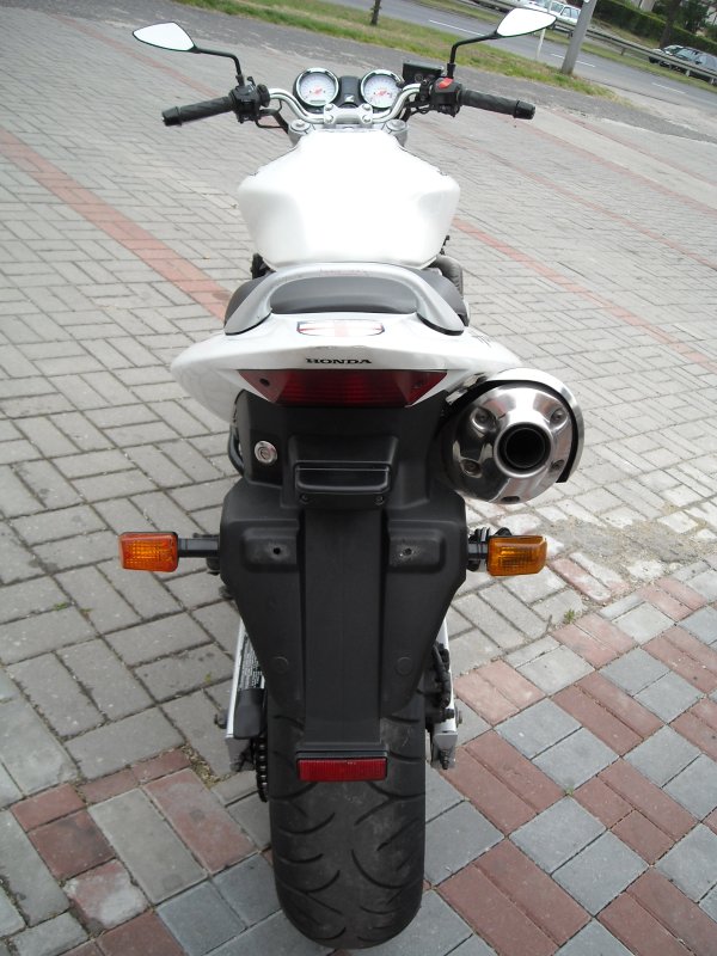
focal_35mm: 35
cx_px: 358
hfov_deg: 40.7
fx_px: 967
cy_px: 478
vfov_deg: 52.6
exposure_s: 1/209
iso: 64
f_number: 2.8
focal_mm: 5.7
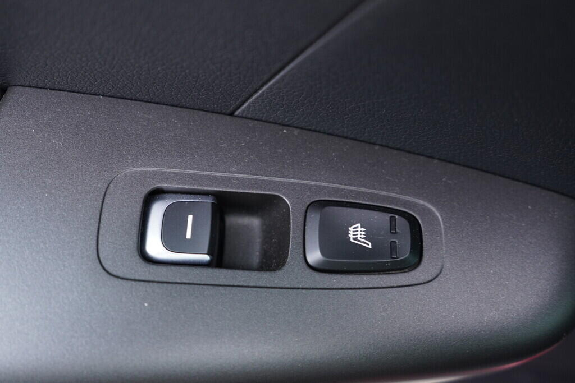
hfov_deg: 53.1
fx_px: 575
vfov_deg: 36.9
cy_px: 192
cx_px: 288
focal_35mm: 36
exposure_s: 1/40
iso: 640
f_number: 2.8
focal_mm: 24
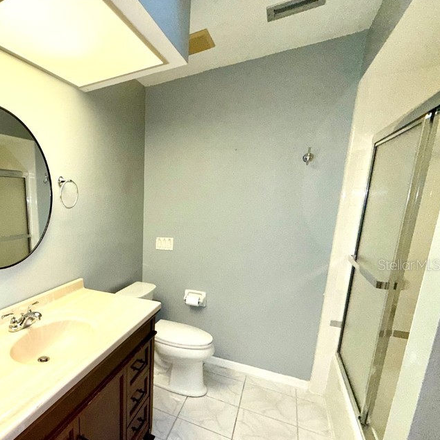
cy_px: 264
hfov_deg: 67.8
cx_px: 88
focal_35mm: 20
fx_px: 288
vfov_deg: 74.0
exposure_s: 1/74
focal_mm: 2.22
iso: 80
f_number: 2.2
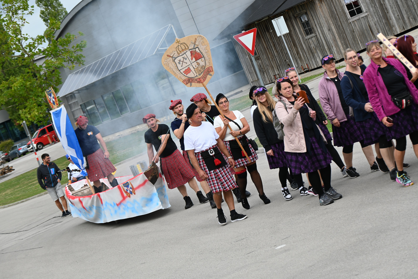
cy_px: 140
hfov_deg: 18.4
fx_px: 1289
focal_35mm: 111
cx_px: 209
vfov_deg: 12.3
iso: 100
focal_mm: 74
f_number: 5.6
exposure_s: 1/250
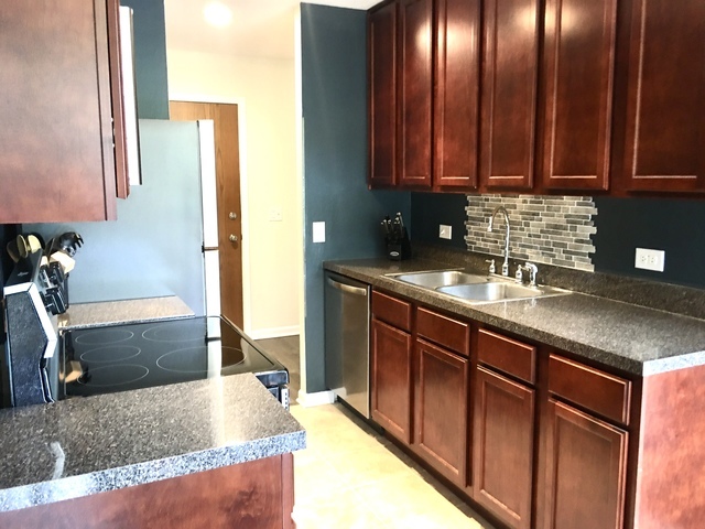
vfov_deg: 48.2
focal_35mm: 29
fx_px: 591
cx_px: 352
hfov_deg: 61.7
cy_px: 264
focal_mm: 4.15
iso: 64
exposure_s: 1/15
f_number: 2.2
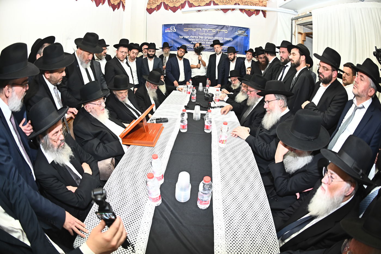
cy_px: 127
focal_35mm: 16
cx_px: 190
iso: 1250
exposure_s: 1/200
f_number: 4.5
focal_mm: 16
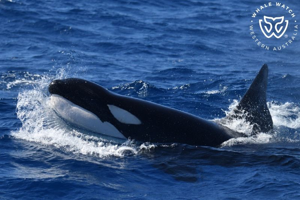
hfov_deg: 7.9
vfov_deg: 5.3
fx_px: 2166
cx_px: 150
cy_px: 100
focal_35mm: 260
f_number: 5.6
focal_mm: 260
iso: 1000
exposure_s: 1/8000
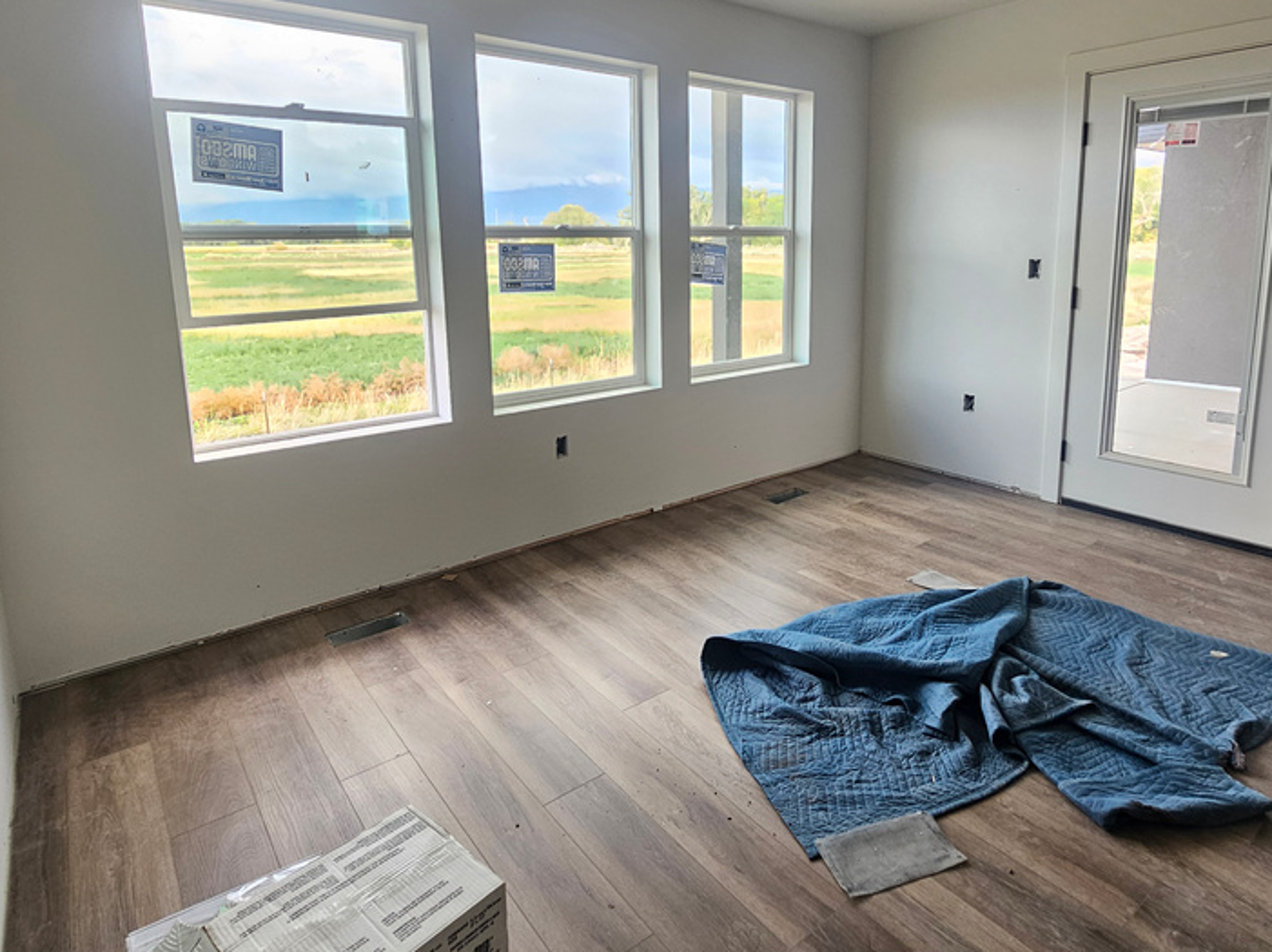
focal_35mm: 19
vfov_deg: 67.6
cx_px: 657
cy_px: 355
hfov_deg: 84.7
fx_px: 698
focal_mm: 2.2
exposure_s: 1/60
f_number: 2.2
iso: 125
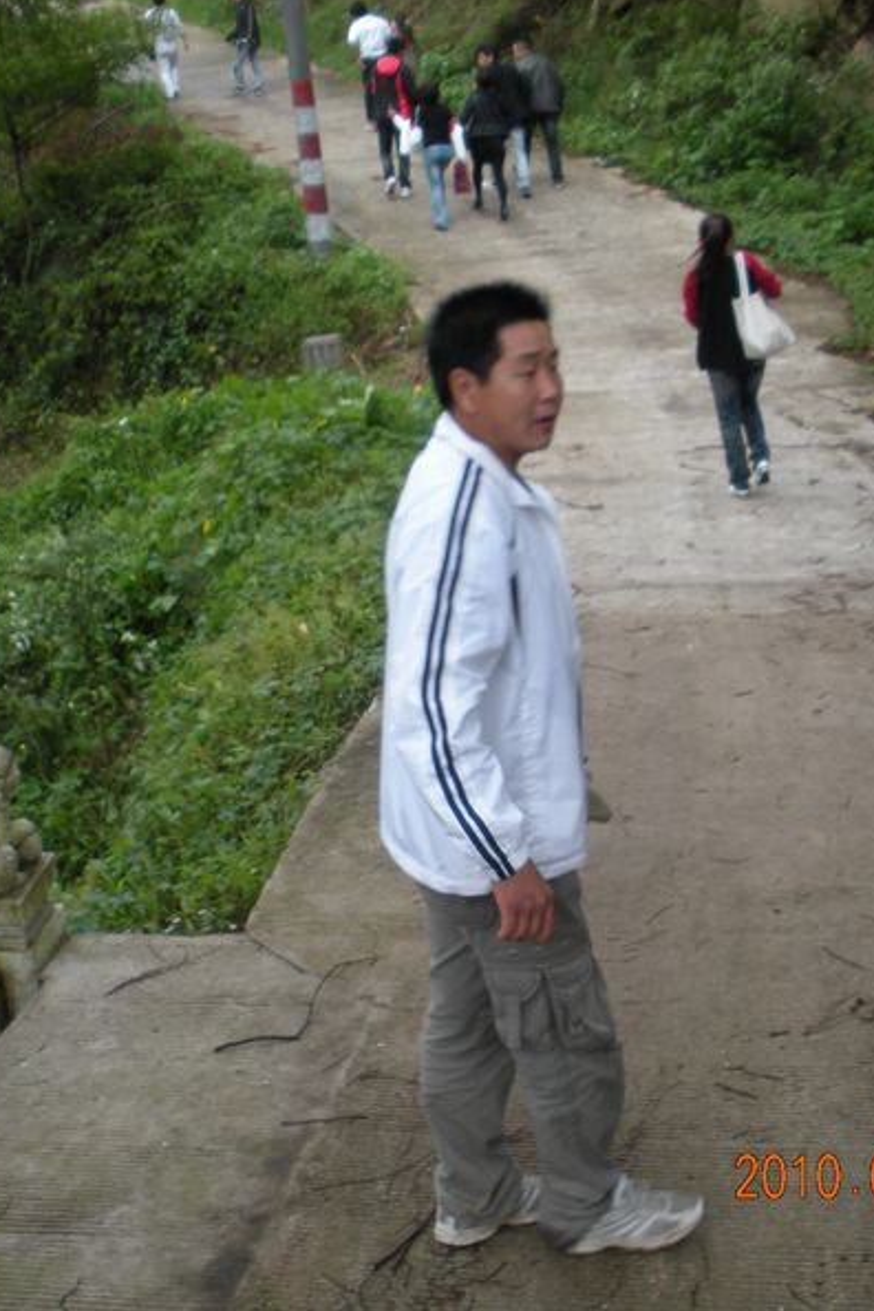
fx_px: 1784
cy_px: 653
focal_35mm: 49
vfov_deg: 40.3
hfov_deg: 27.5
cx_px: 395
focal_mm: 6.3
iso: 84
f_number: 3.5
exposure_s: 1/59
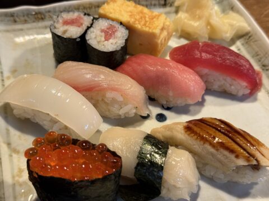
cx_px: 134
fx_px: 373
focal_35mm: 48
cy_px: 100
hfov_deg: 39.7
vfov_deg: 30.3
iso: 250
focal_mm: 6.76
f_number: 1.78
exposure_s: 1/50
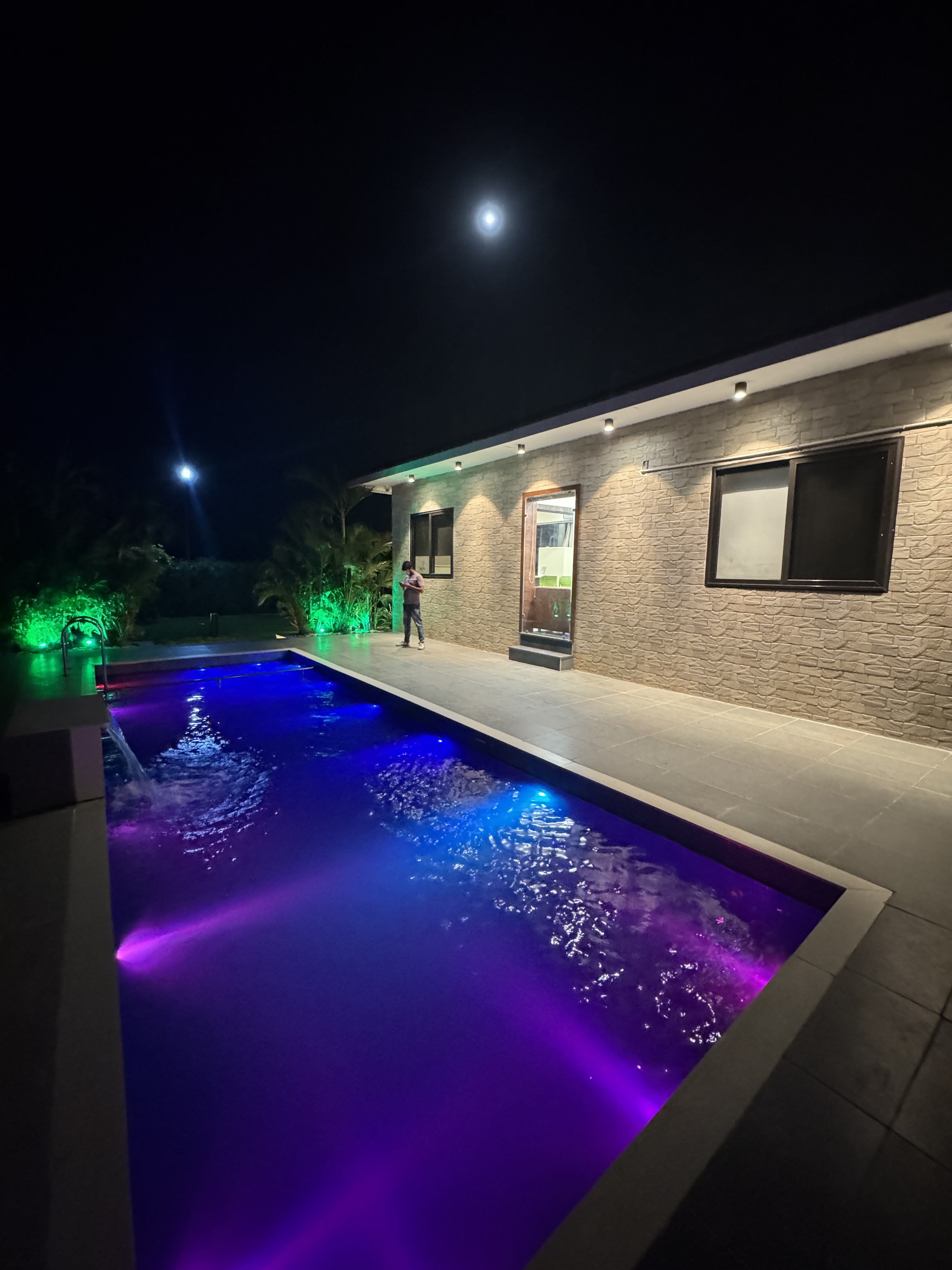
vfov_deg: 102.1
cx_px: 476
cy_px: 635
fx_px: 513
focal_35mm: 14
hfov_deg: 85.7
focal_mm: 2.22
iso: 1250
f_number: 2.2
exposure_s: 1/41
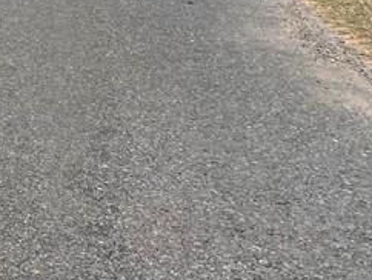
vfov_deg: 11.9
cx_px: -409
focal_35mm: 110
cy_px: -291
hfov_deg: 14.4
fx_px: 1183
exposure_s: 1/858
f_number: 1.8
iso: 32
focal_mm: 4.25
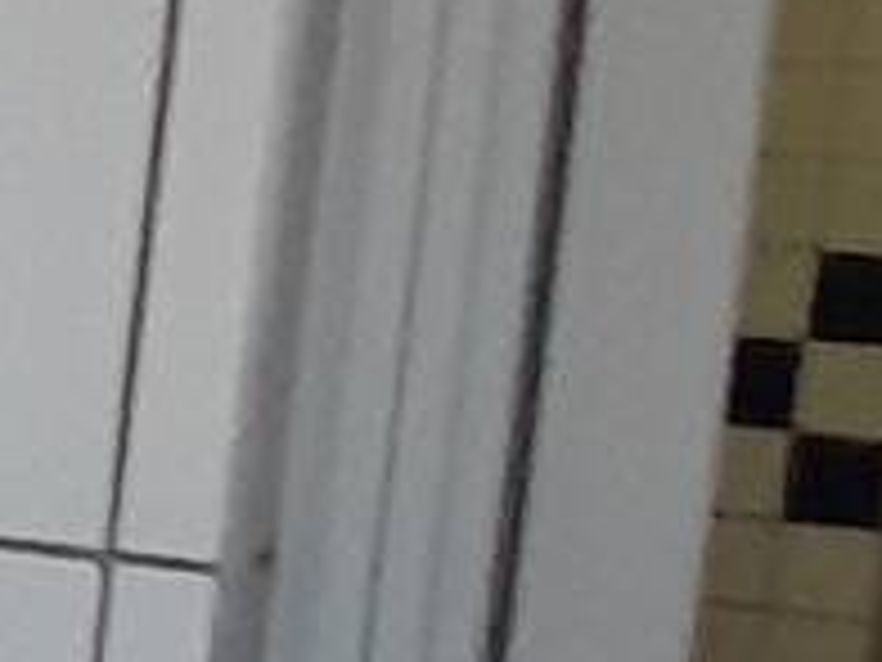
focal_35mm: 125
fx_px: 3185
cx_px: -1840
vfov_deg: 11.8
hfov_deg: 10.5
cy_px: 500
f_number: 2.2
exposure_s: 1/40
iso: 125
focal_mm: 1.46
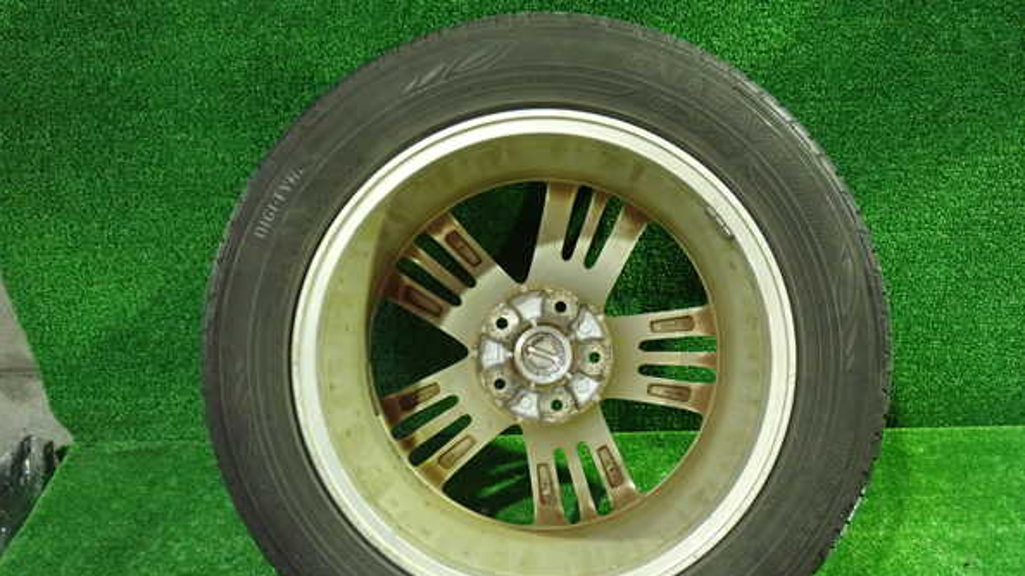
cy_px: 347
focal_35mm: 33
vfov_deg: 35.5
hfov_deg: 59.5
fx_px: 897
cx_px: 516
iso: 800
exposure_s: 1/30
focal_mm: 5.4
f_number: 2.3
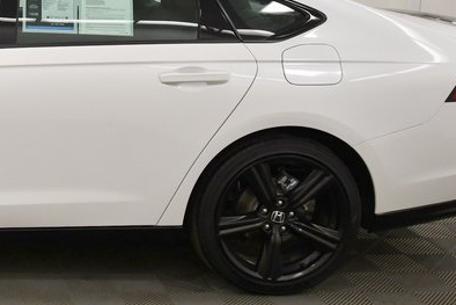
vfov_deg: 20.9
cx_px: -60
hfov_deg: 27.9
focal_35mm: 65
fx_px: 824
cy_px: 108
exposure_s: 1/250
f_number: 5.3
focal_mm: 17
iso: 800
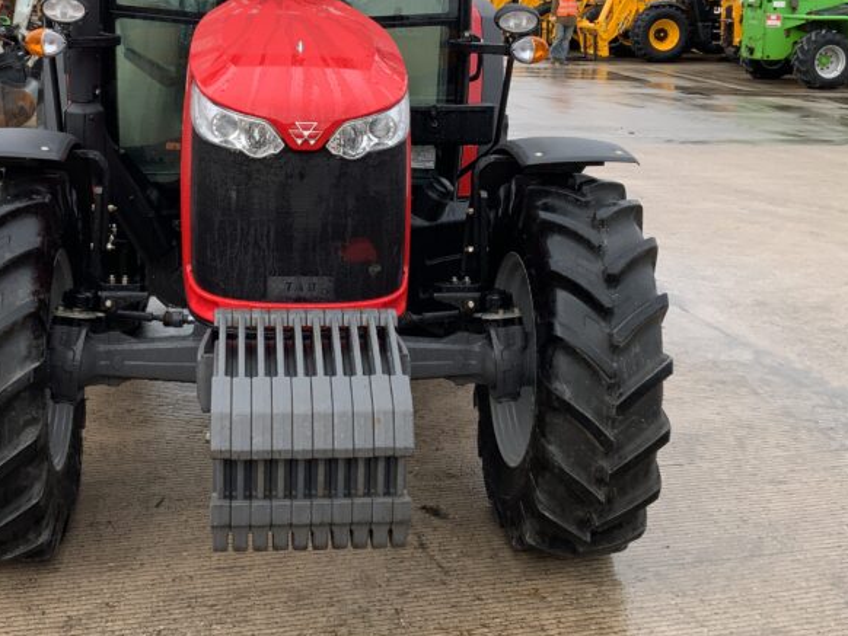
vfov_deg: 28.2
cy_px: 162
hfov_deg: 37.3
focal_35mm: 51
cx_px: 341
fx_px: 1250
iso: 16
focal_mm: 3
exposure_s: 1/362
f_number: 1.8
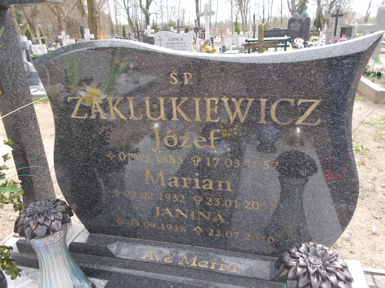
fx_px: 289
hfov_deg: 67.3
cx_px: 192
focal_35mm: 26
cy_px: 144
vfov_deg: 53.1
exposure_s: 1/125
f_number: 3.2
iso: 80
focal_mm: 4.6
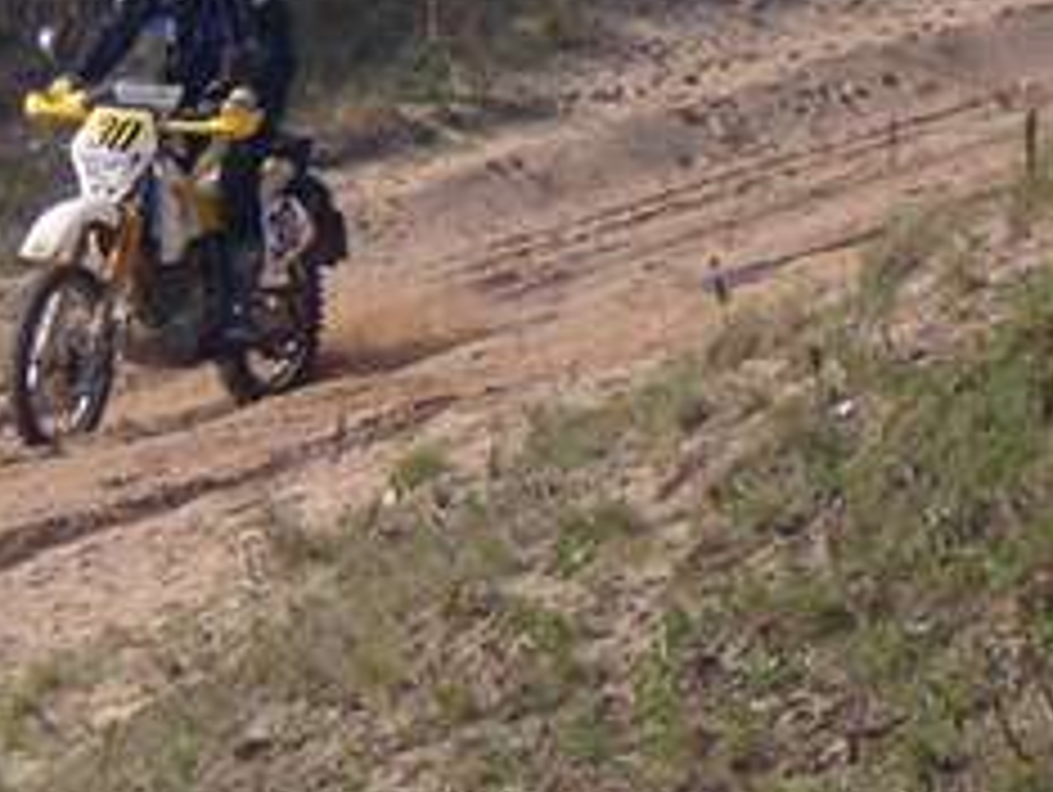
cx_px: 216
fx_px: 13520
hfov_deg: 4.5
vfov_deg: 3.4
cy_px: 428
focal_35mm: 444
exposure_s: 1/400
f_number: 3.9
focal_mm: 16
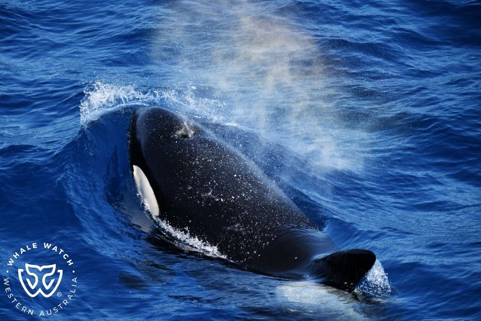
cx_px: 240
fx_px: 3206
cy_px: 160
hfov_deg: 8.6
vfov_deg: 5.7
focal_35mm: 240
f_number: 5.6
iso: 1400
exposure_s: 1/8000
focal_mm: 240
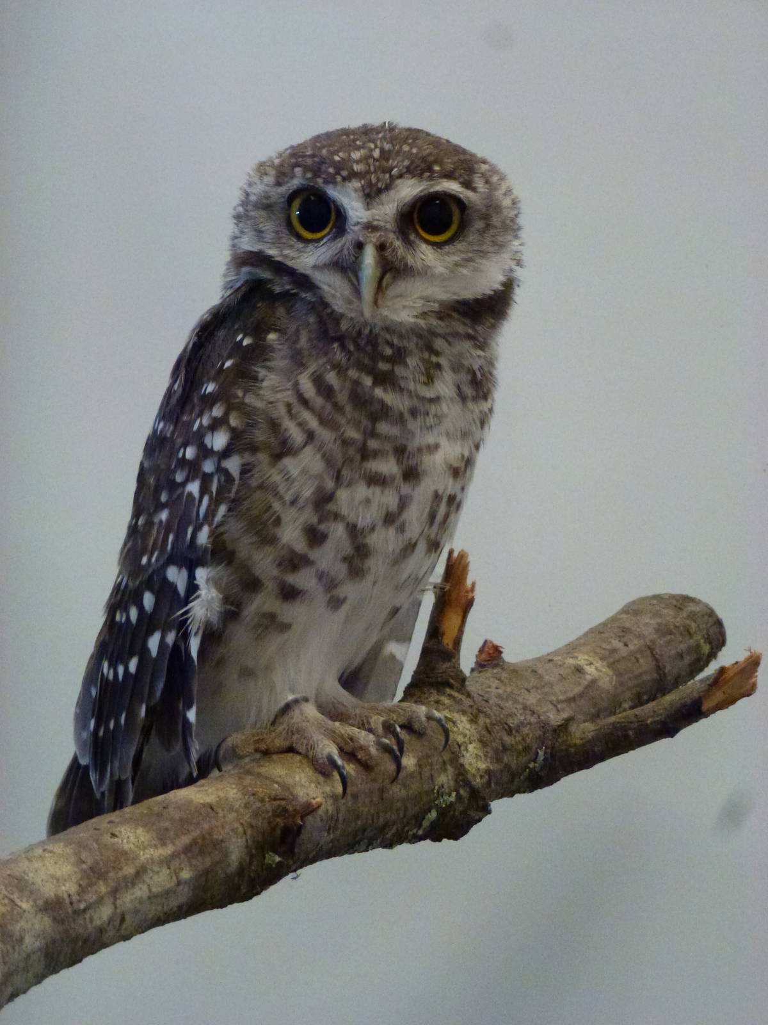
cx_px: 384
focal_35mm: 142
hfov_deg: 10.4
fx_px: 4201
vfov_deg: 13.9
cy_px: 512
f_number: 5.3
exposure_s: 1/20
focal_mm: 25.5
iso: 800
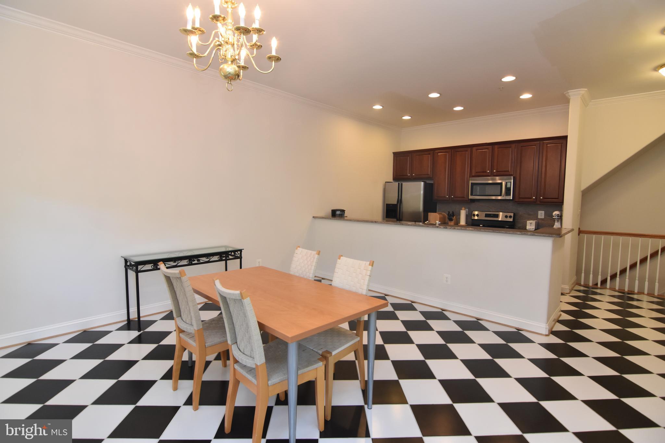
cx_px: 332
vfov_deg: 72.0
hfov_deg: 95.0
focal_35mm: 16
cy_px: 222
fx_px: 305
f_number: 4.5
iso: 800
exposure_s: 1/80
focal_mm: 11
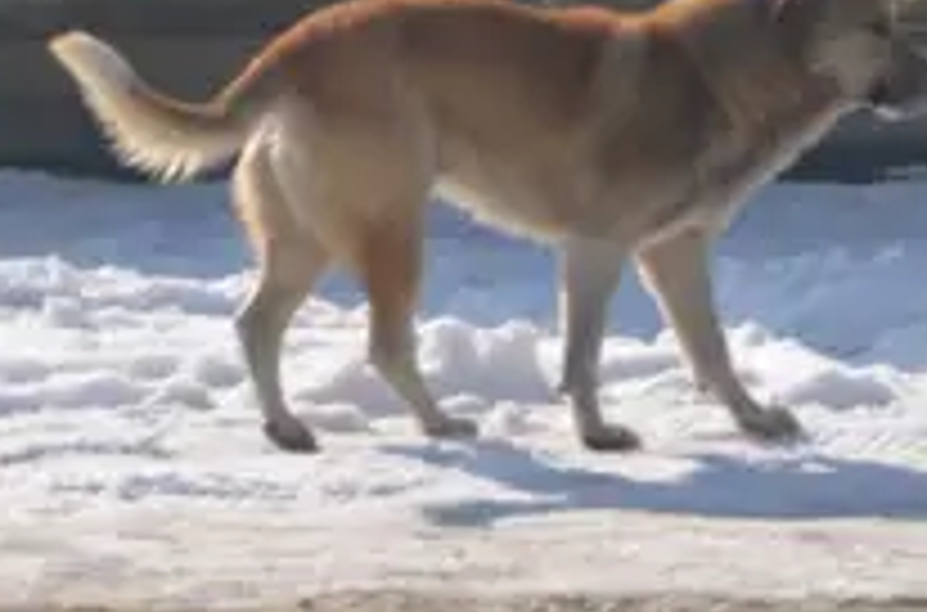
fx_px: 19099
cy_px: 126
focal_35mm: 744
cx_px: -531
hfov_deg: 2.8
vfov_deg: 1.8
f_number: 10
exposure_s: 1/250
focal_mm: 116
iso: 100
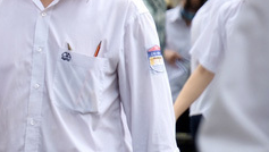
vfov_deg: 2.3
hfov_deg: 4.1
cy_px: -7
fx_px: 3749
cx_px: -54
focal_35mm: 525
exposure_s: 1/320
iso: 400
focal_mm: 135
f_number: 5.6
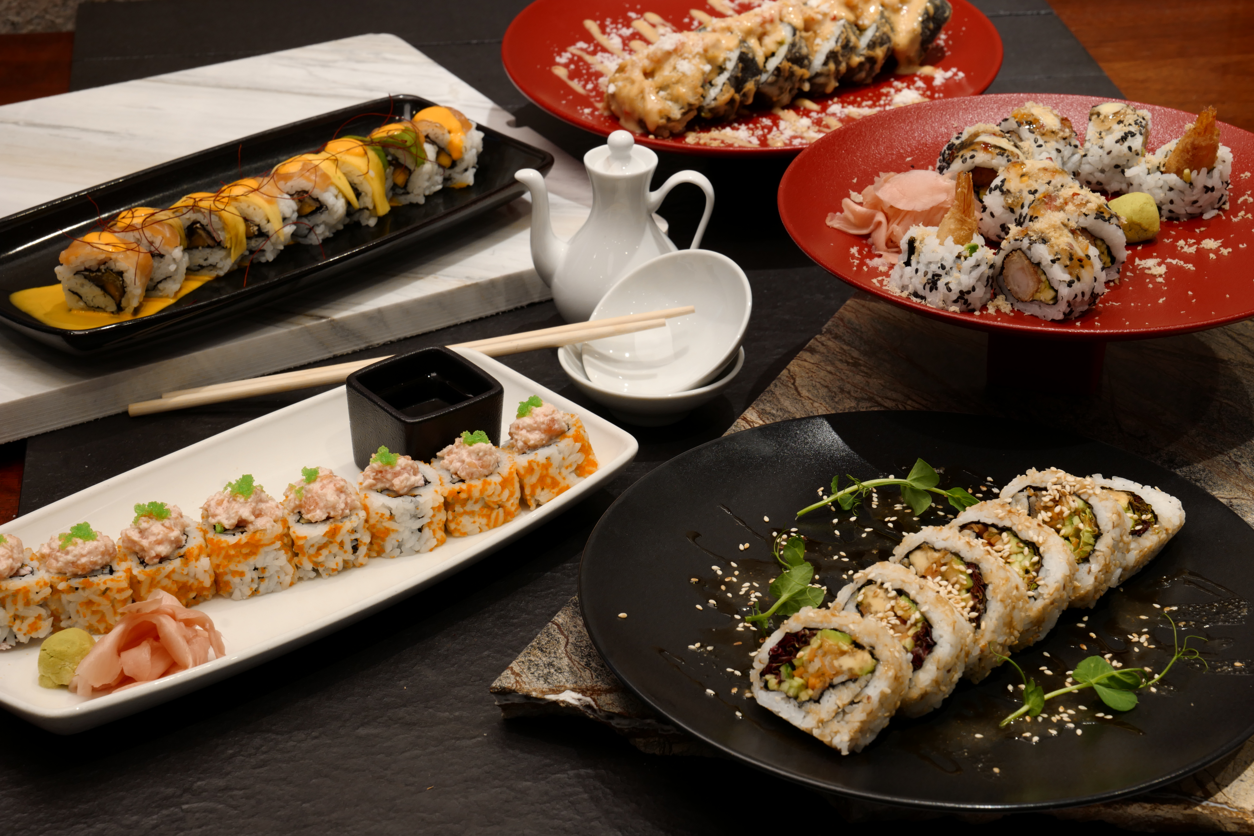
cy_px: 418
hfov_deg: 27.7
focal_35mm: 73
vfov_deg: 18.7
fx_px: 2543
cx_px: 627
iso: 560
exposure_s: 1/4
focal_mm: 73
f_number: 16
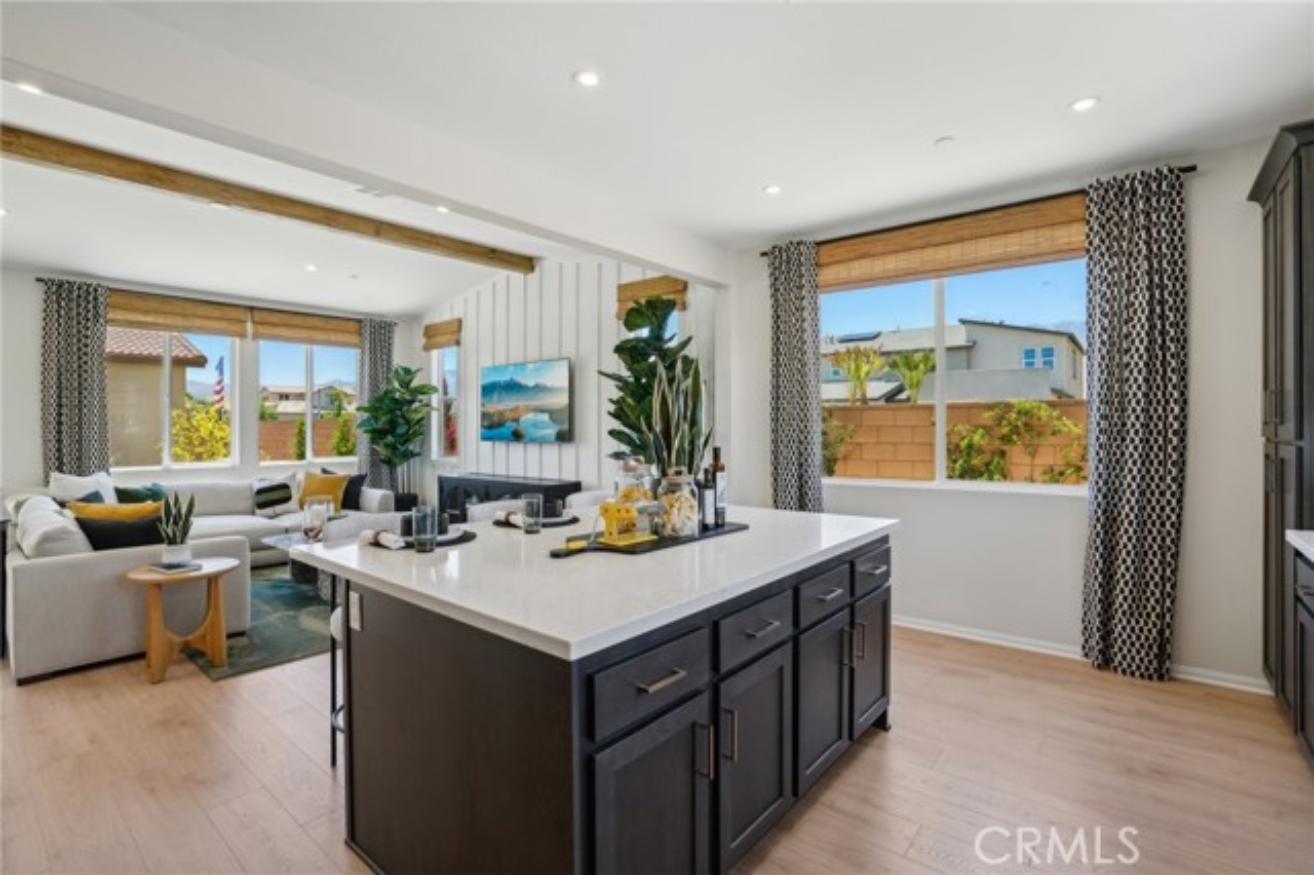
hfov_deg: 96.8
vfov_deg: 73.7
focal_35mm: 16
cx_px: 657
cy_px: 438
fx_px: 584
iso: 160
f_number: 7.1
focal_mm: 16
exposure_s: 1/30
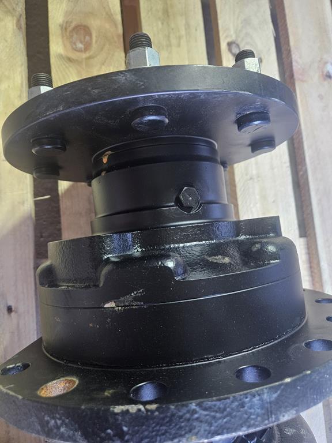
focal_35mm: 23
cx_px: 166
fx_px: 294
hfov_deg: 58.9
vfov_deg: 73.9
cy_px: 222
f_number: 1.8
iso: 640
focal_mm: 5.4
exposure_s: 1/33.3
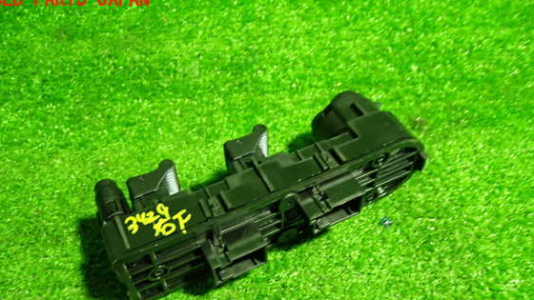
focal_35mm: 35
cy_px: 202
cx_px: 262
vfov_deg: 33.4
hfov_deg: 56.6
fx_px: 496
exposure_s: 1/30
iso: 640
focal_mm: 5.4
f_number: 2.3
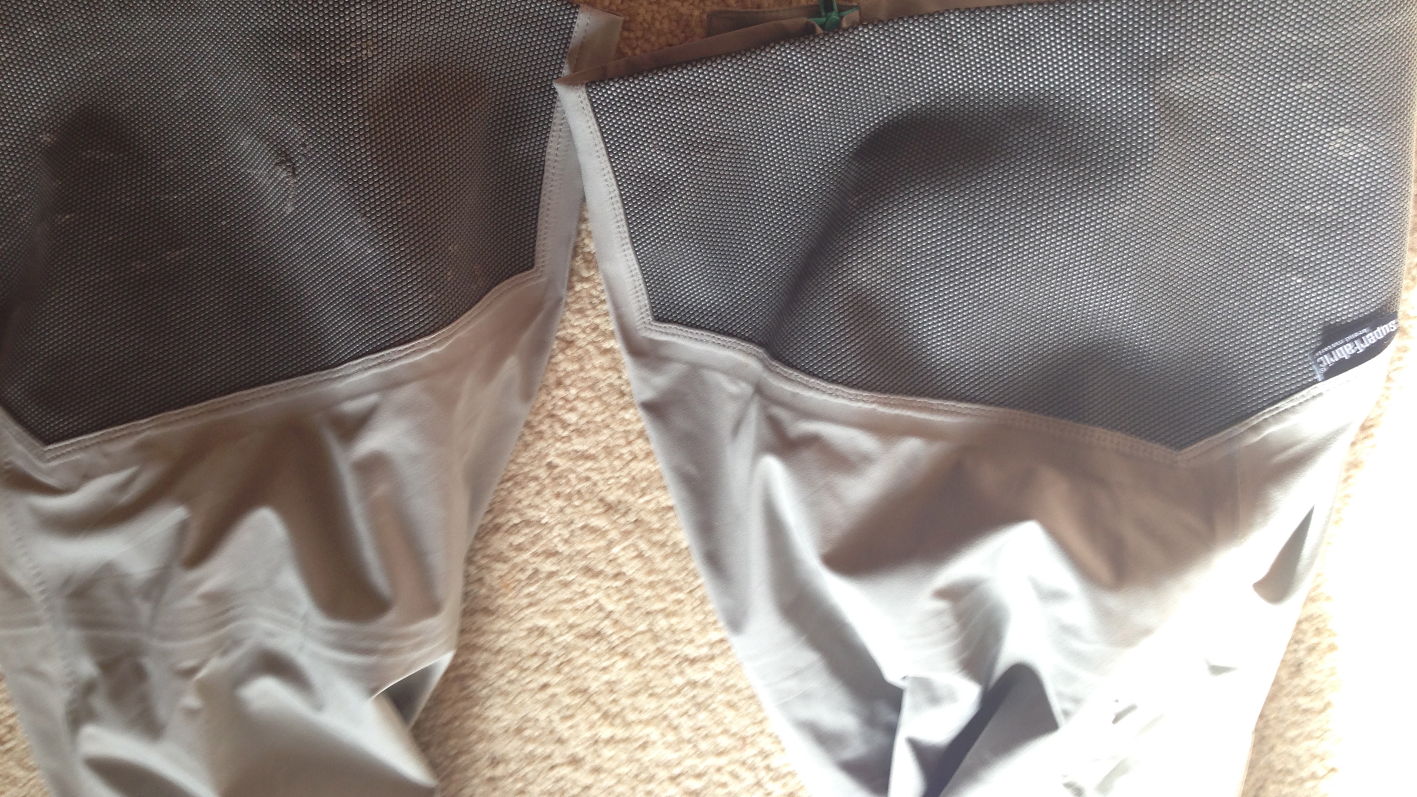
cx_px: 709
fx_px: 1353
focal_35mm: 36
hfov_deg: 55.3
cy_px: 286
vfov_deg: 32.6
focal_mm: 4.12
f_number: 2.4
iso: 50
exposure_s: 1/24
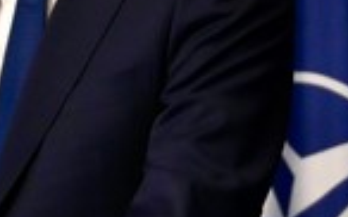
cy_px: 182
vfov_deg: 2.7
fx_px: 4625
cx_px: 372
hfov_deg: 4.3
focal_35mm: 488
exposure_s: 1/250
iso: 3200
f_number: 2.8
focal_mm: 70
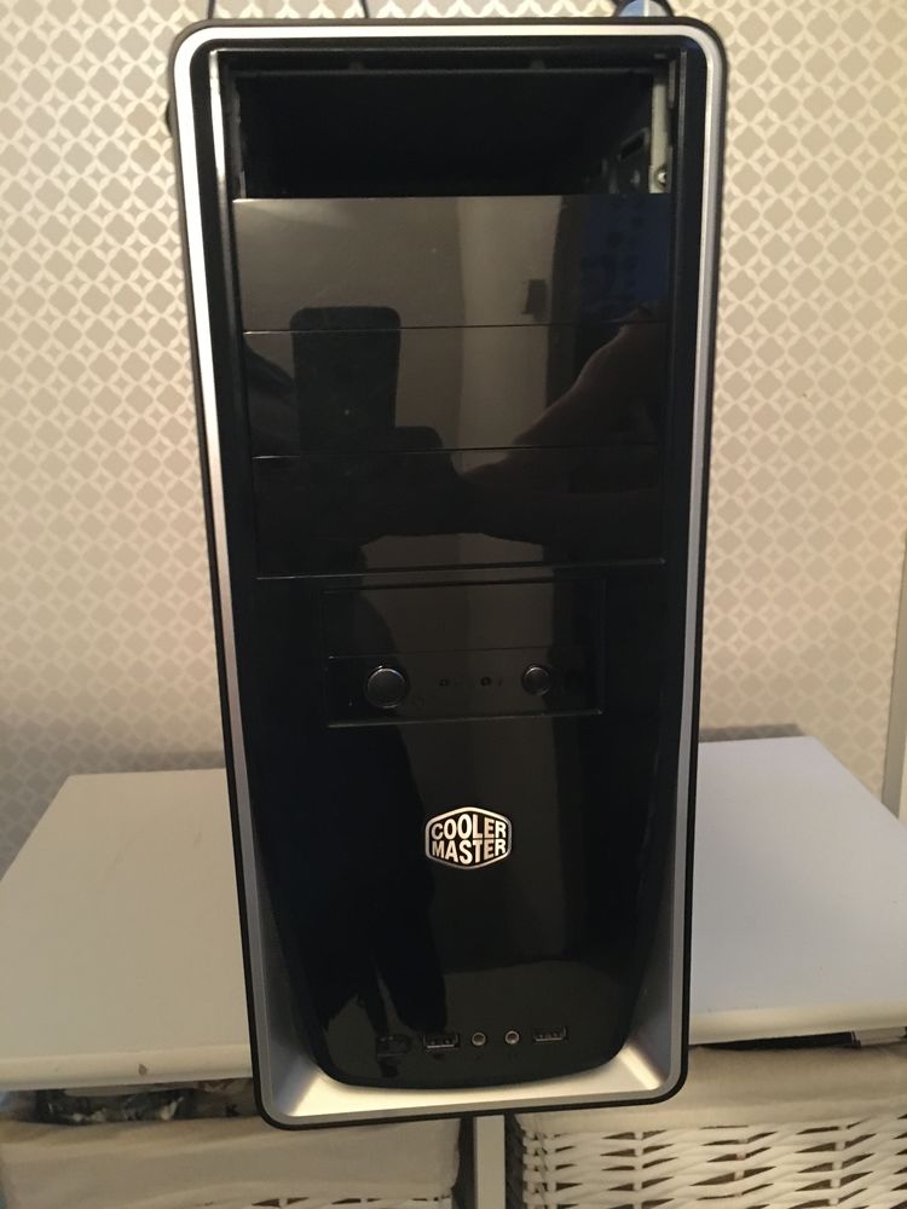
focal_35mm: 29
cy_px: 604
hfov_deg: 48.2
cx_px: 454
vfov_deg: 61.7
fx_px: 1013
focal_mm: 4.15
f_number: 2.2
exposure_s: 1/17
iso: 640
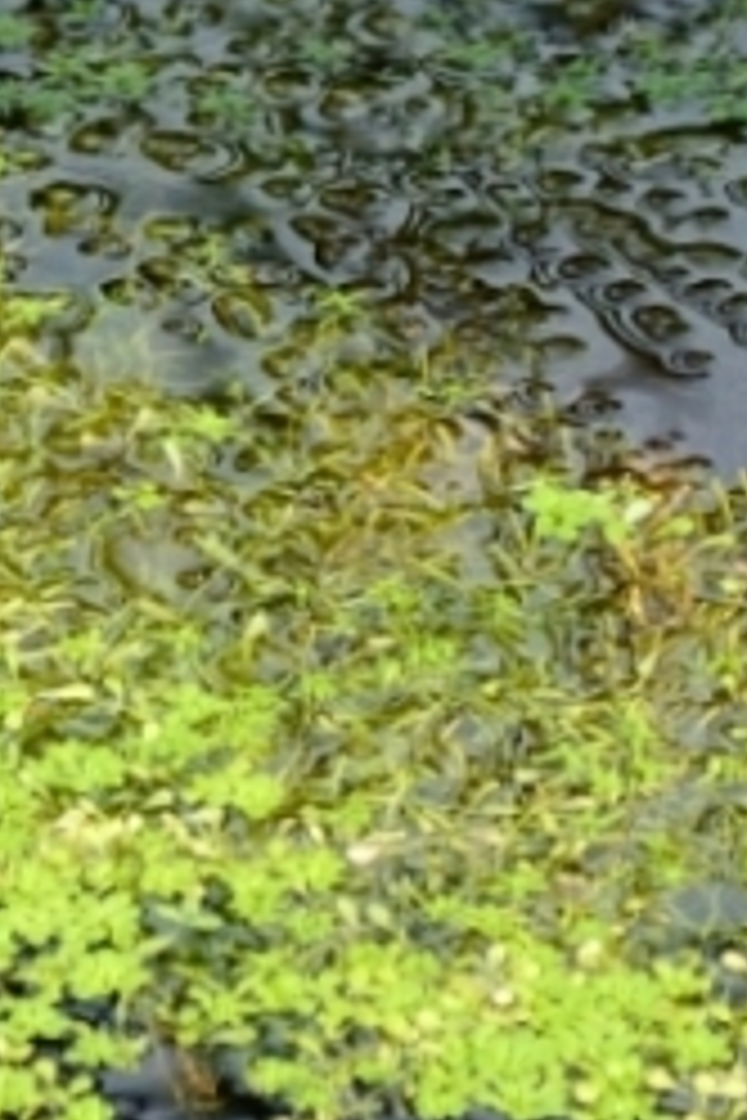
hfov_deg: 1.5
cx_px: -50
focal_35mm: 940
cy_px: -247
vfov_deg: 2.2
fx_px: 29243
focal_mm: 195
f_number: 5.6
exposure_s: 1/500
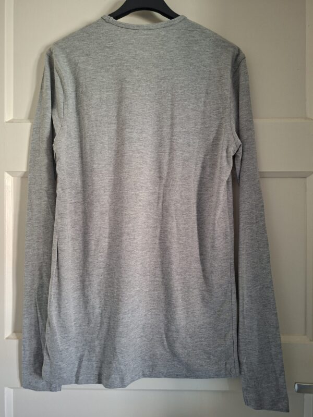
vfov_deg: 73.9
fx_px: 277
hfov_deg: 58.9
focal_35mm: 23
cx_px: 156
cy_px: 208
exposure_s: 1/33
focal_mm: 5.54
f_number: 1.8
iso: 320
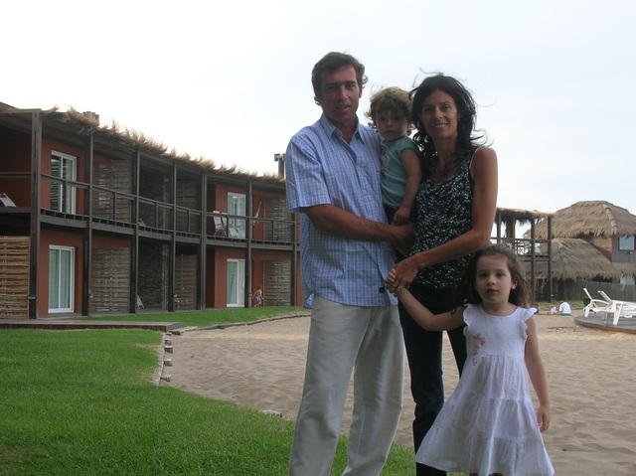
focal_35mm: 54
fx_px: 991
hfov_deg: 35.6
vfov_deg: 27.0
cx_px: 318
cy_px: 238
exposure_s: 1/69.4
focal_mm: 9
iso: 50
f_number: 5.7
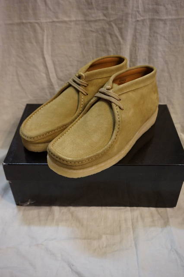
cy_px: 138
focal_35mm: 33
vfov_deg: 57.2
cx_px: 92
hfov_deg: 39.9
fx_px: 253
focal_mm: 22
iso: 3200
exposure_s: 1/60
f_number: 4
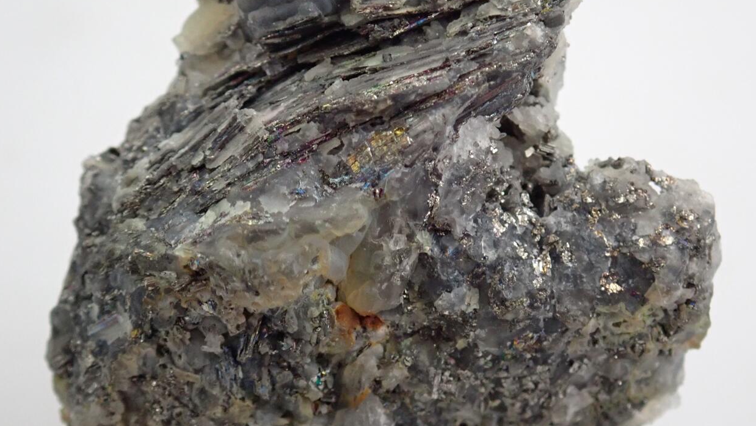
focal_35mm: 110
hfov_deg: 19.5
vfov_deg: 11.0
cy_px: 142
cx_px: 376
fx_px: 2206
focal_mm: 18
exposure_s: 1/25
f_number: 4.9
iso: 800
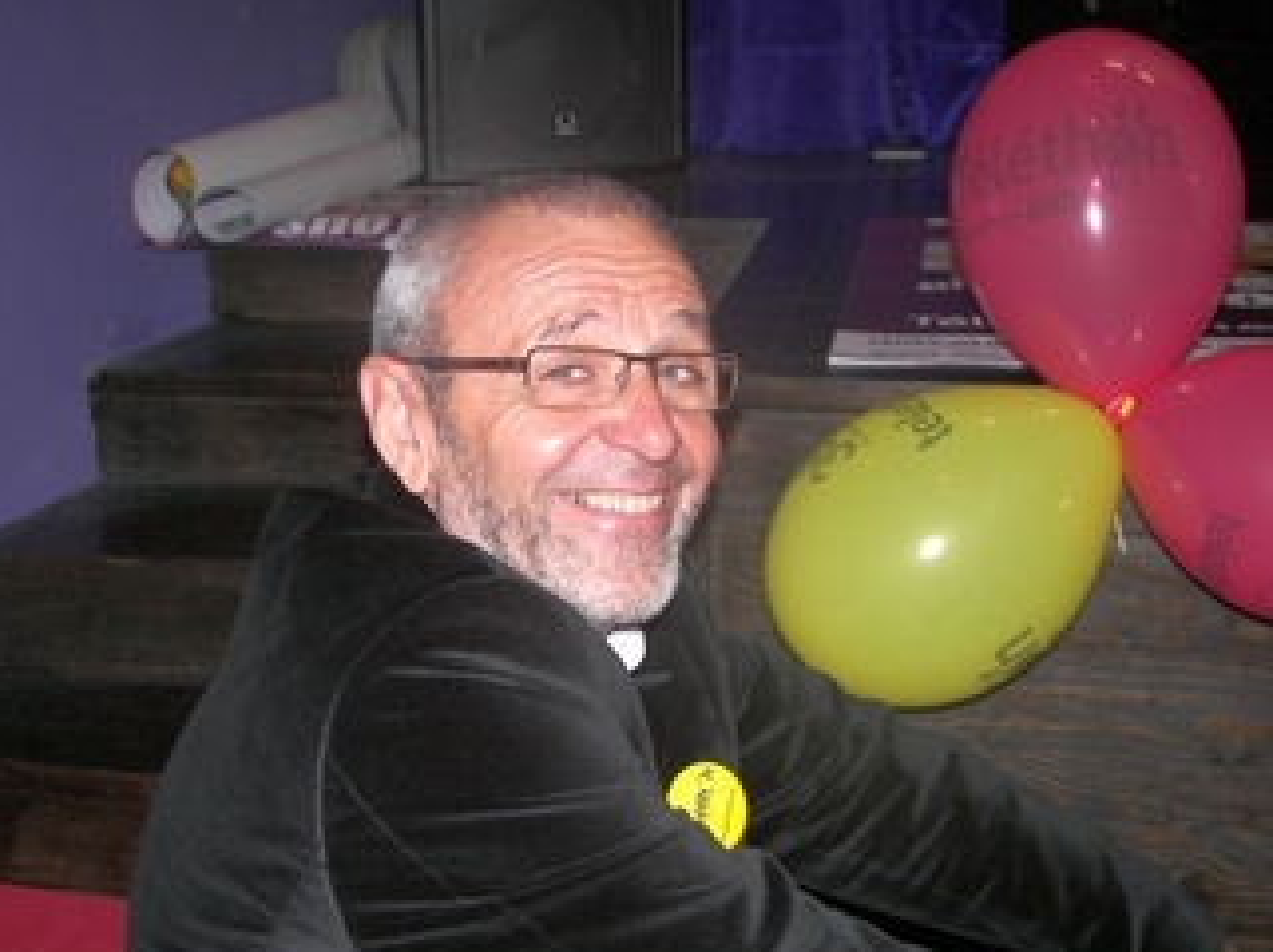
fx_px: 2241
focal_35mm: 61
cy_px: 474
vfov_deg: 24.0
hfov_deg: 31.7
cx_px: 597
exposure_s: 1/30
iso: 100
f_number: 2.8
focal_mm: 9.4
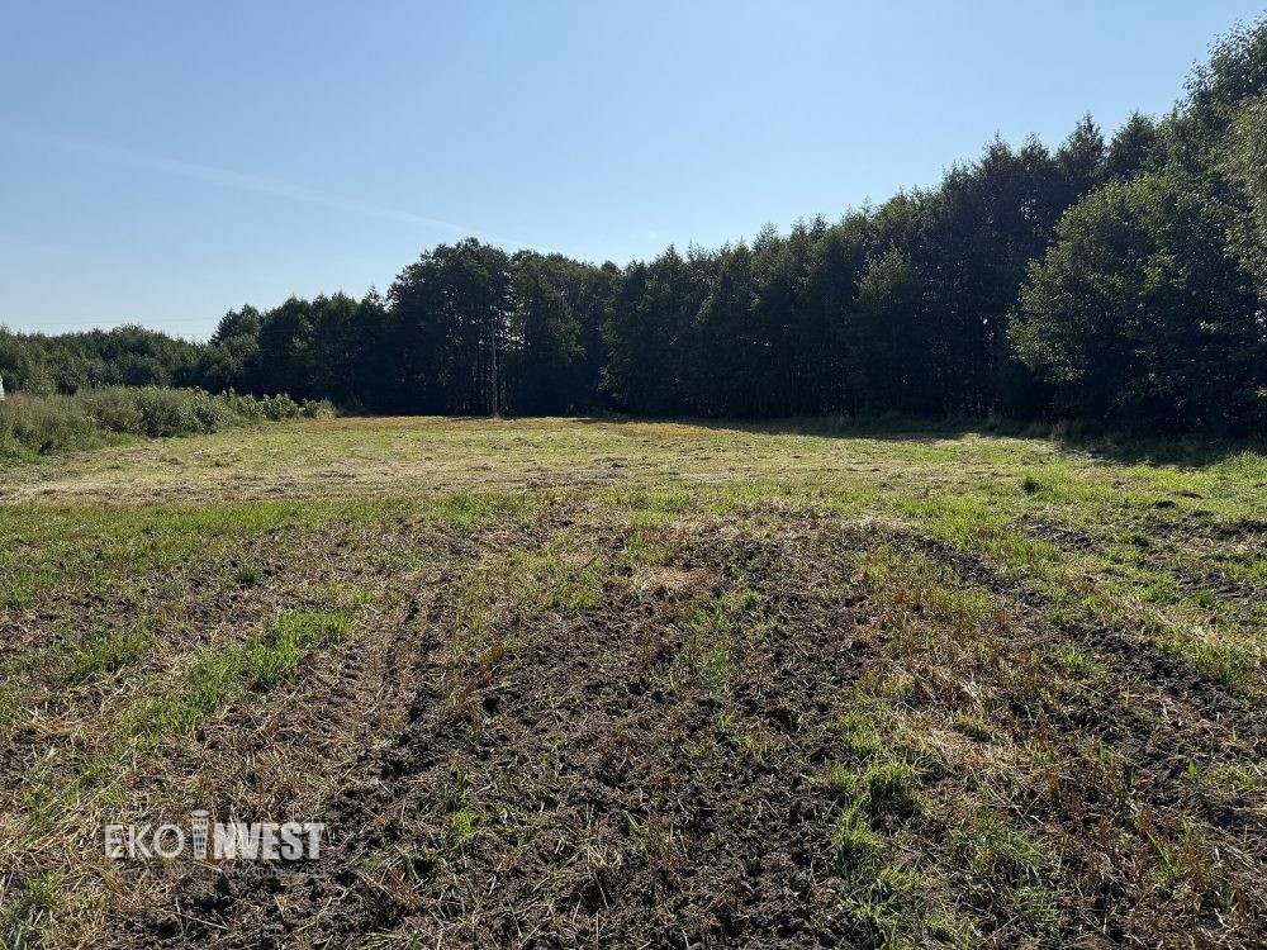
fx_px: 878
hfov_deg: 71.6
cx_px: 634
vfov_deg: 56.8
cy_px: 475
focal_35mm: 24
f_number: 1.78
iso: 100
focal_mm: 6.76
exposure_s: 1/6711
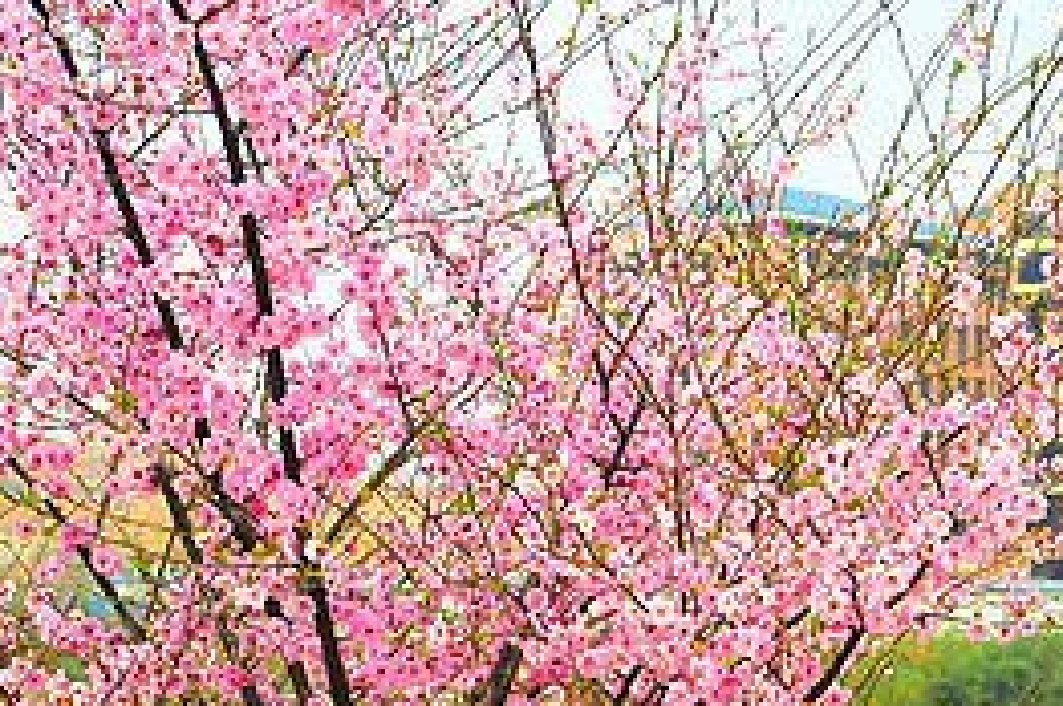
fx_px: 2128
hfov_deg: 28.0
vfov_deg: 18.8
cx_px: 665
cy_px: 355
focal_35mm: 72
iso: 2500
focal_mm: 21
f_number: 3.8
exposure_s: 1/8000
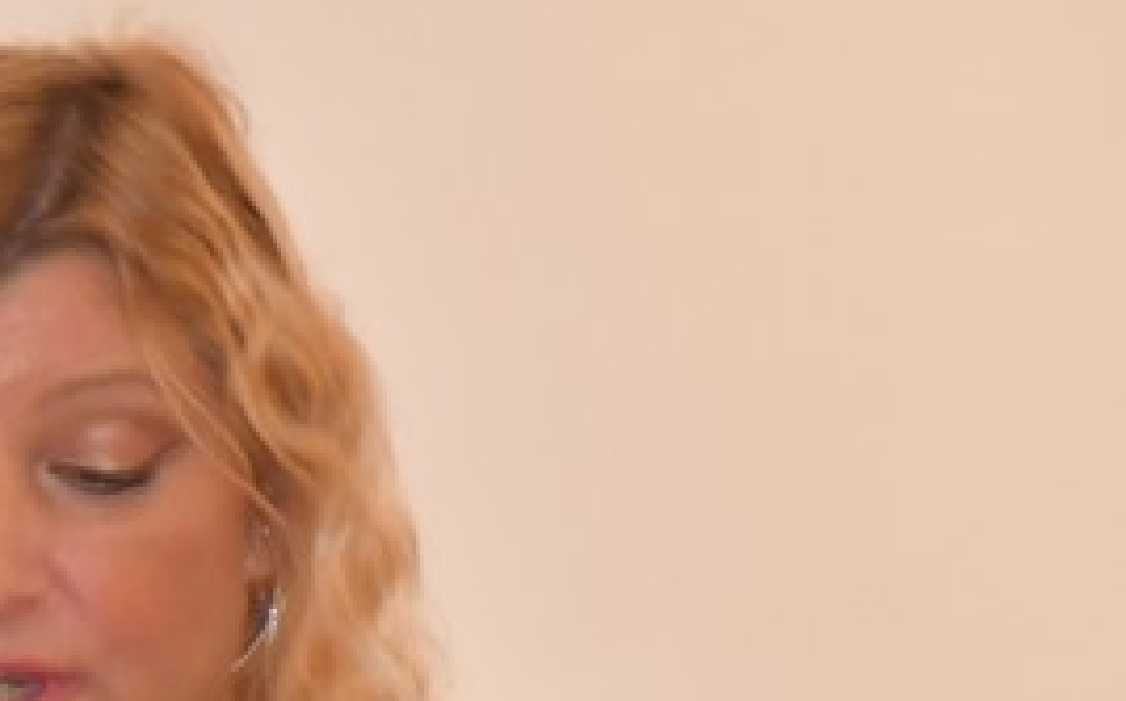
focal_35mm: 612
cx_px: -832
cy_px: 812
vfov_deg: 2.1
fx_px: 18765
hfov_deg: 3.4
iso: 1400
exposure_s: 1/60
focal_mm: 105
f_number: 5.6
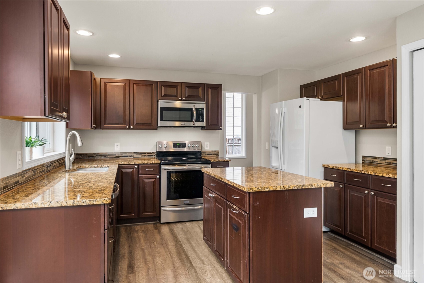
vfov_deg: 55.2
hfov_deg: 76.1
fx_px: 271
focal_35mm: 23
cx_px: 212
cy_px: 142
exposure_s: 1/60
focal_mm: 23
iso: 250
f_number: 7.1
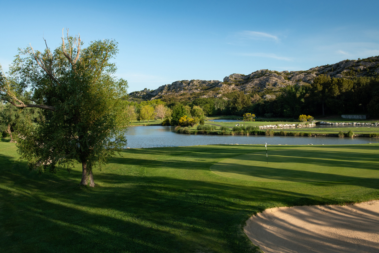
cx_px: 190
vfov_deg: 45.0
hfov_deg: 63.7
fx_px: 305
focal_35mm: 29
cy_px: 126
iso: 320
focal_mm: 29
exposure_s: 1/400
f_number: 9
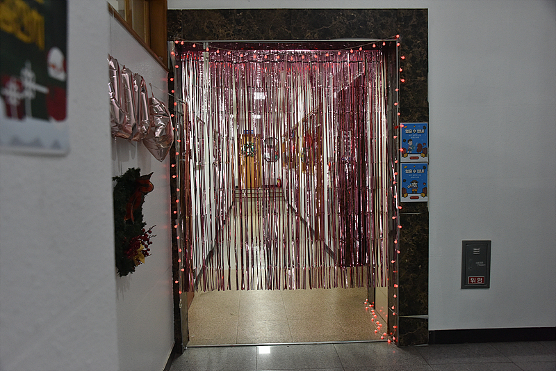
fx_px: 494
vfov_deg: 41.1
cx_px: 278
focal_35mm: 32
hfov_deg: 58.7
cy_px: 186
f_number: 5.6
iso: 2500
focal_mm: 32
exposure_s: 1/125
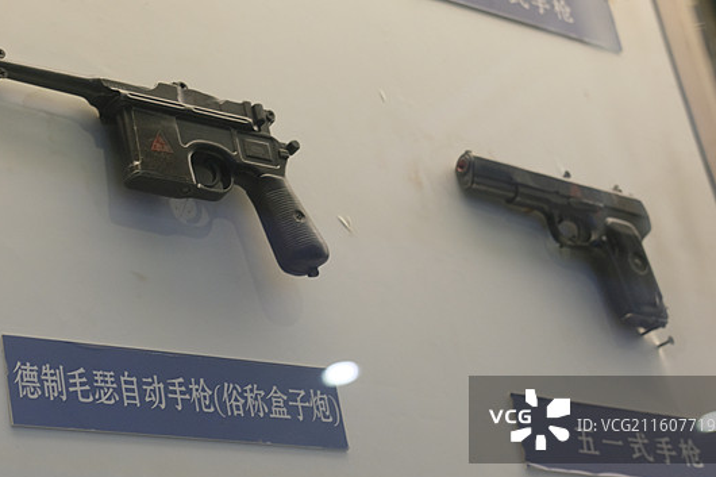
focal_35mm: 80
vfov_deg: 17.1
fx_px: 1591
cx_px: 230
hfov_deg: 25.2
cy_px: 252
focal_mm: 35
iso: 1000
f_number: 4
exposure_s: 1/60
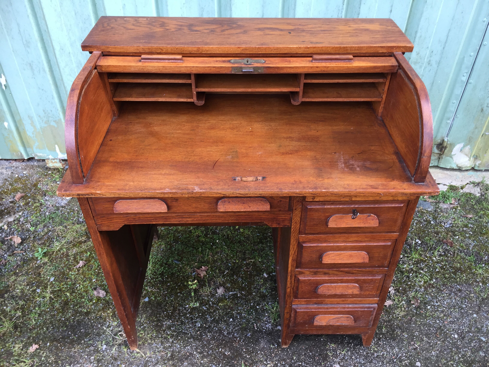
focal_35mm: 29
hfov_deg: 61.7
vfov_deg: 48.2
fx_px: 410
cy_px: 184
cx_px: 244
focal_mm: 4.15
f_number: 2.2
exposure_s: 1/100
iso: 40
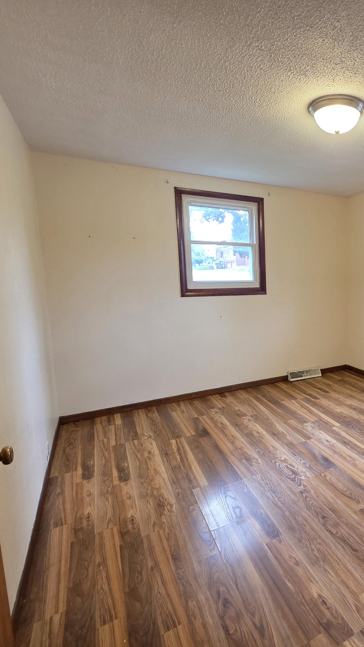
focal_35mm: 19
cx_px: 323
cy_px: 322
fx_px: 326
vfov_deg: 89.6
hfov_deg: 51.9
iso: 200
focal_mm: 2.2
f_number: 1.9
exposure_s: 1/60
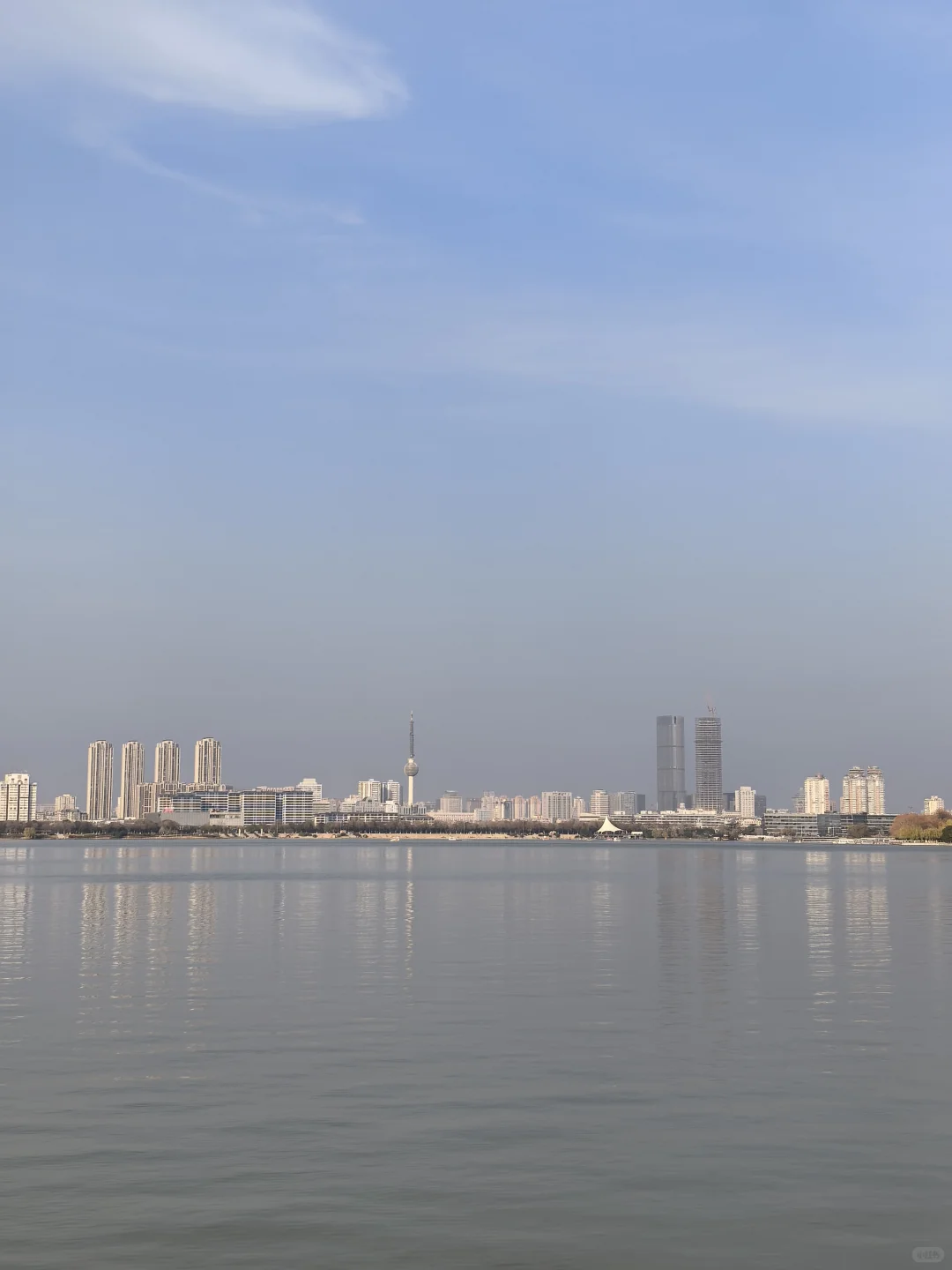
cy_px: 635
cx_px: 476
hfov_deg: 30.9
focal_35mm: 47
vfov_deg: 40.4
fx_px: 1723
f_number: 2
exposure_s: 1/1138
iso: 50
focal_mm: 6.98
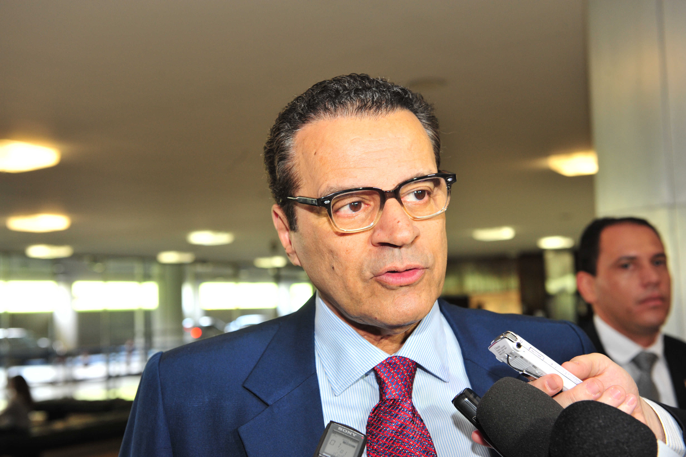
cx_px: 343
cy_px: 228
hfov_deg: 39.6
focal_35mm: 50
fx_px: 952
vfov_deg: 27.0
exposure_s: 1/60
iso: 800
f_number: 5.6
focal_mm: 50
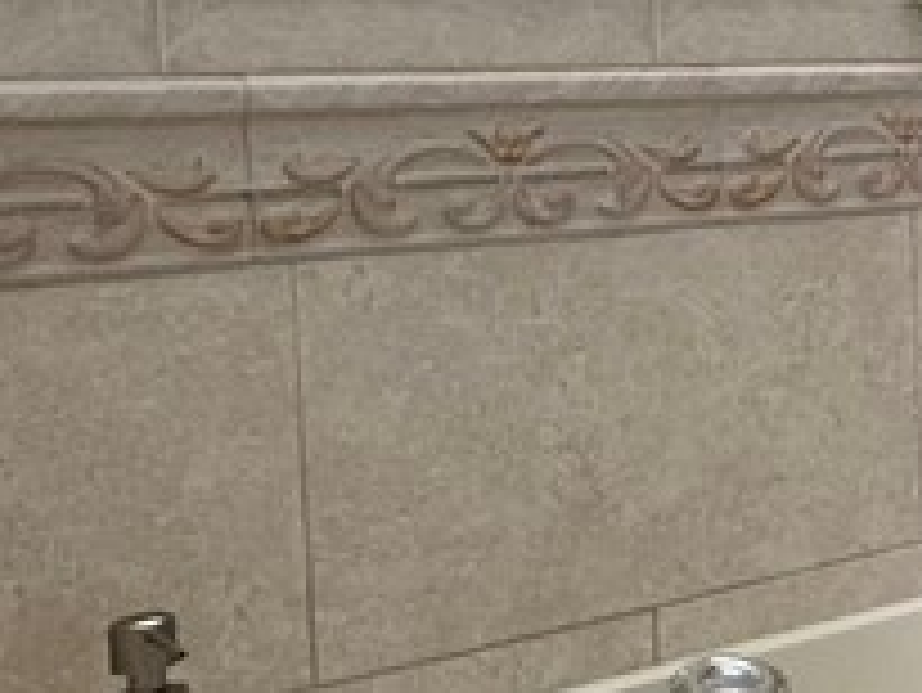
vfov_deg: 20.8
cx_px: 1853
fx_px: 1866
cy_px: 130
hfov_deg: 18.3
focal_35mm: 70
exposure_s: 1/120
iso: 160
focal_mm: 2.22
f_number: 2.2
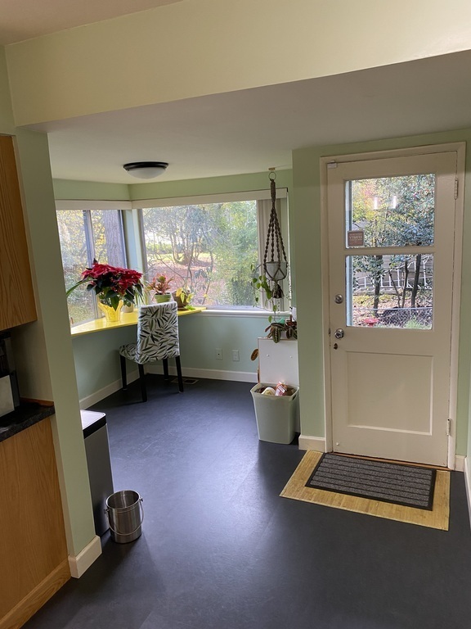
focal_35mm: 26
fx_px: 472
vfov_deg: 67.3
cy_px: 314
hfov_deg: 53.1
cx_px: 236
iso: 80
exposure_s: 1/60
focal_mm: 4.25
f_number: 1.8
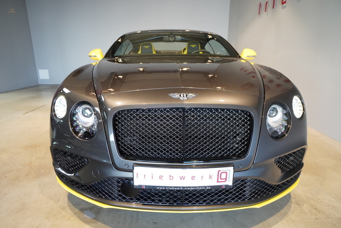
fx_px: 213
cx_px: 170
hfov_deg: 77.3
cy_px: 114
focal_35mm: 22
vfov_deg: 56.2
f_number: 5
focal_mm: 15
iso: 2000
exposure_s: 1/50
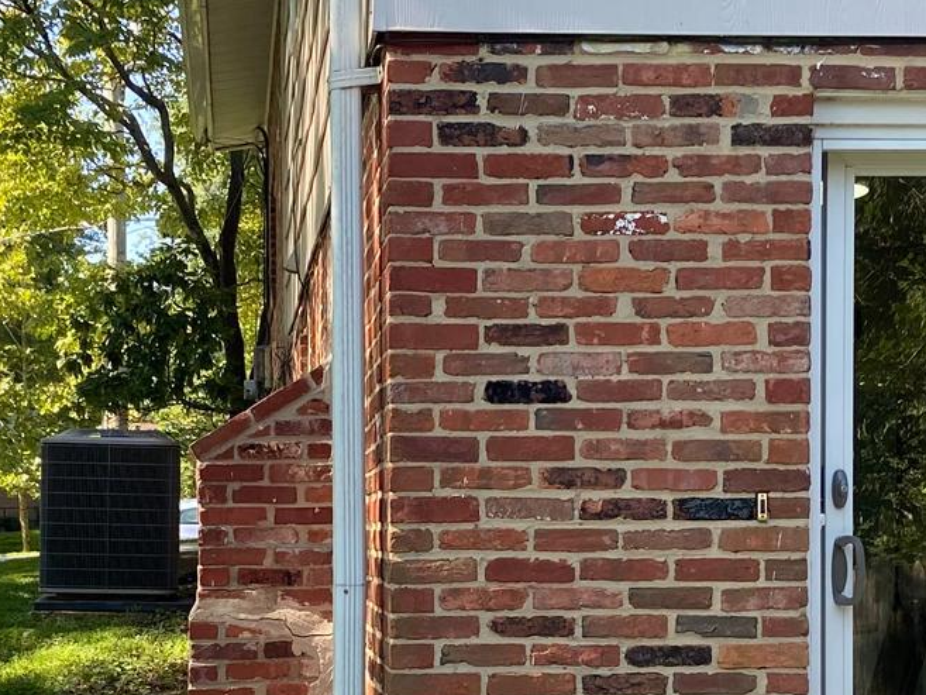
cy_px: 575
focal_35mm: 81
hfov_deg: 24.1
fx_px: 2167
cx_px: 390
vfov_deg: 18.0
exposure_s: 1/292
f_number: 1.8
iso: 32
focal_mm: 4.25
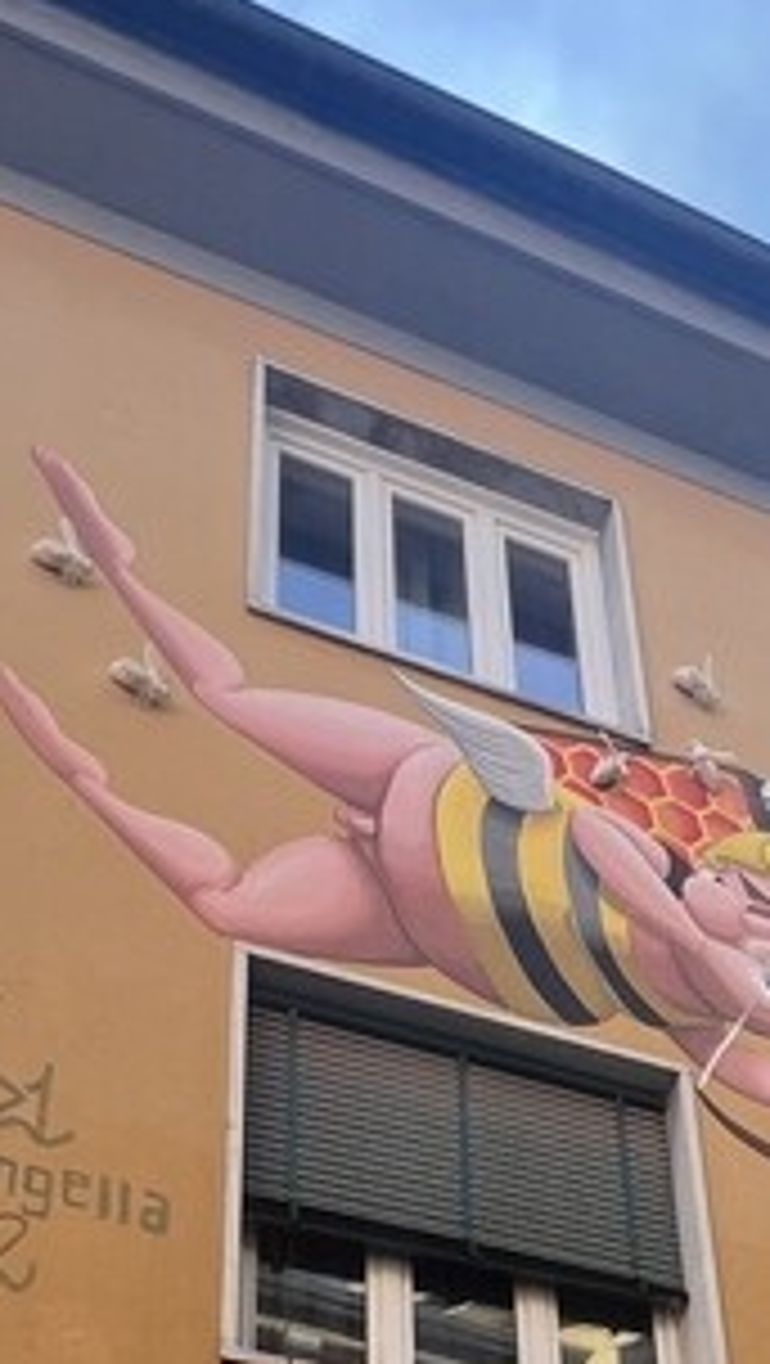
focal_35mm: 42
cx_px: 498
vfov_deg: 34.8
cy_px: 1751
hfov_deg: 28.3
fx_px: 1521
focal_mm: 1.57
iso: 32
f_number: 1.8
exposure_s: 1/238
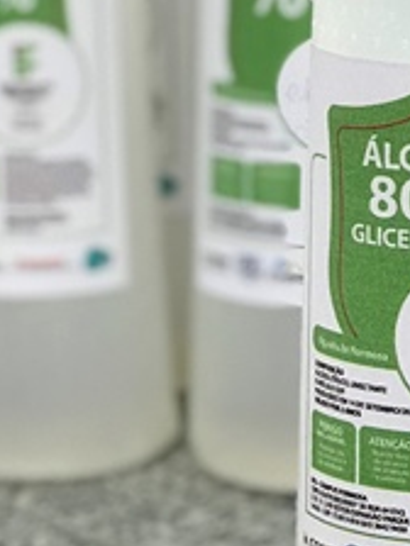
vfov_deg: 10.1
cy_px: 166
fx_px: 3080
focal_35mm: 195
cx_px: 597
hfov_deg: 7.5
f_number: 2.8
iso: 80
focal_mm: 6.6
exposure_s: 1/60
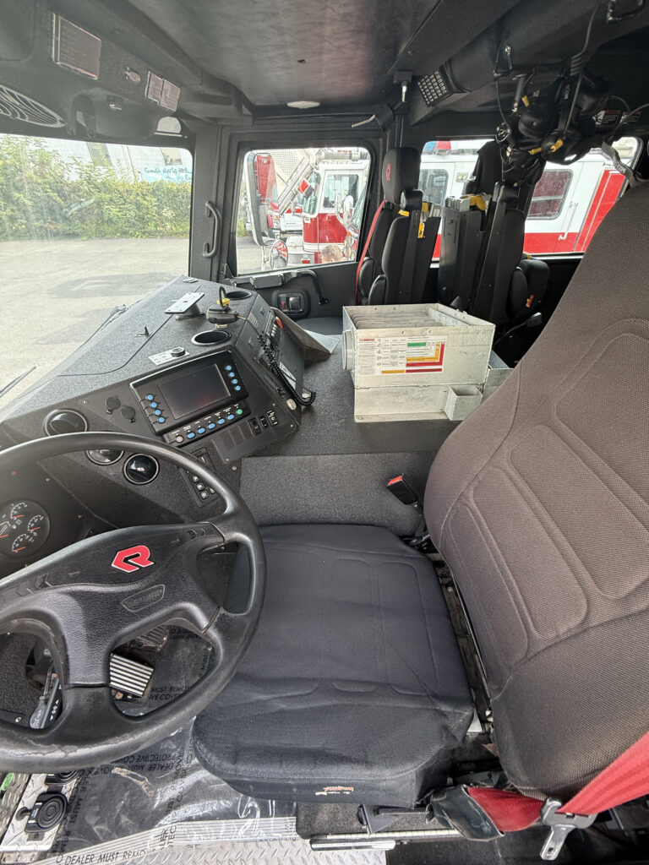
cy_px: 432
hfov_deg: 85.7
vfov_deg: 102.1
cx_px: 324
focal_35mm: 14
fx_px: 350
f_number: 2.2
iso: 125
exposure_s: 1/99
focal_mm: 2.22
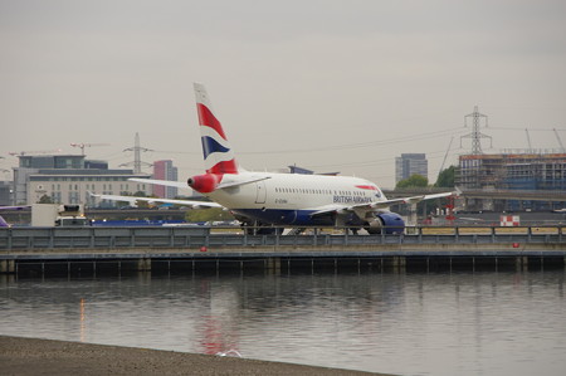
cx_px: 283
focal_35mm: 202
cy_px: 188
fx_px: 3172
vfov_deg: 6.8
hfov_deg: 10.2
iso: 1000
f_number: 8
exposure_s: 1/100
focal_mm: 135
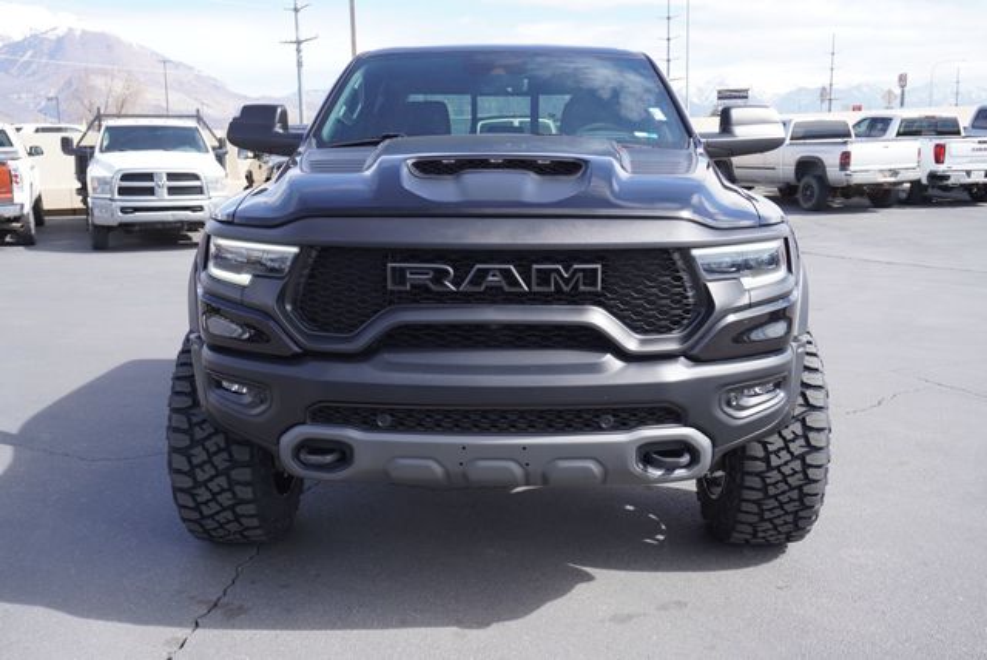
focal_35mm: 34
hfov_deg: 55.1
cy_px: 330
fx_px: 947
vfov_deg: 38.4
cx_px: 494
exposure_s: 1/160
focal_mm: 23
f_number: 6.3
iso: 100
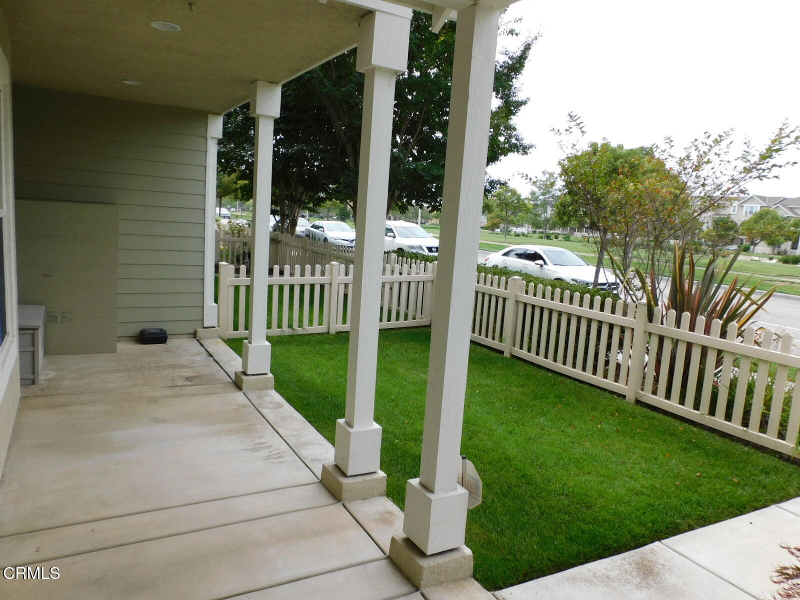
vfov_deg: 56.8
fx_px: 555
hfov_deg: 71.6
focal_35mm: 24
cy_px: 300
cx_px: 400
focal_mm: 4.3
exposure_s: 1/800
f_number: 3.3
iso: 125
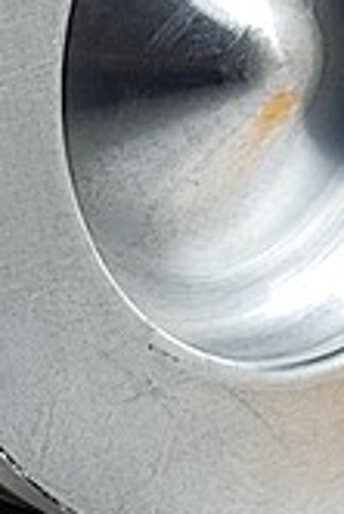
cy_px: 587
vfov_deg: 9.6
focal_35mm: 212
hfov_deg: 6.5
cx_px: 19
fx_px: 3032
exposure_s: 1/100
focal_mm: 4.74
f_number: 1.79
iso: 123
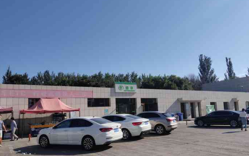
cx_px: 124
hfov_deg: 66.5
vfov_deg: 44.4
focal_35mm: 28
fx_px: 190
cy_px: 90
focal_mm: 3.87
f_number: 2
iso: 50
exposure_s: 1/2000
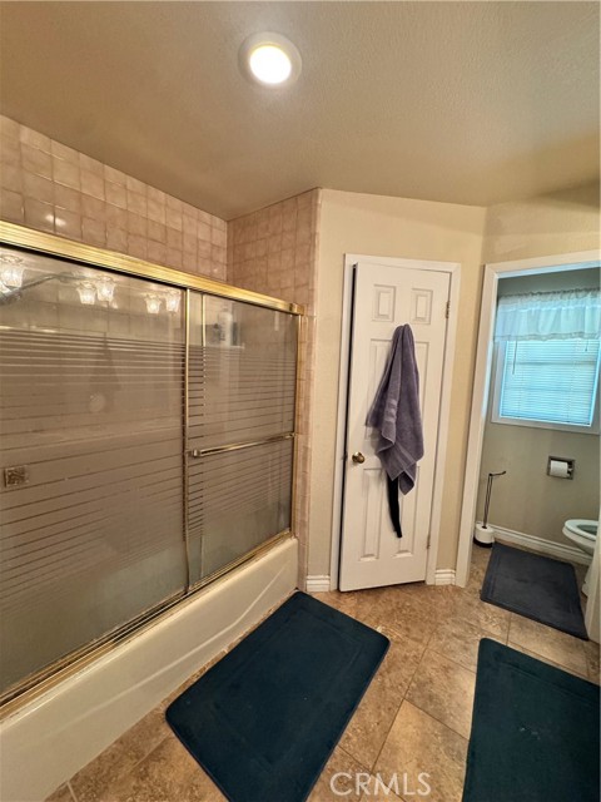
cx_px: 300
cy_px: 401
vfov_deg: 102.1
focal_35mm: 14
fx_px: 324
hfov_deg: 85.7
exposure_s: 1/60
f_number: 2.2
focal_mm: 2.22
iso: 400
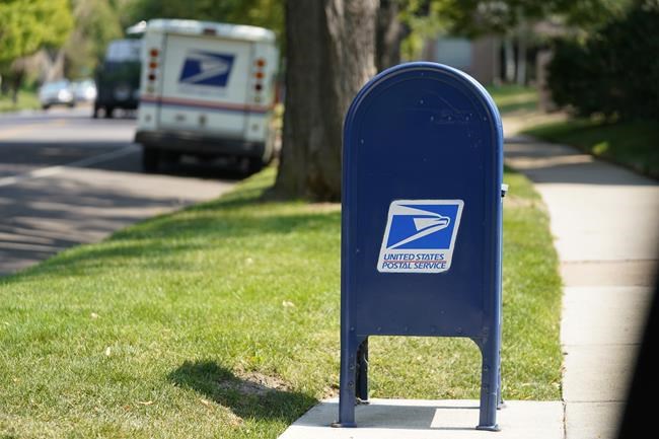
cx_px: 330
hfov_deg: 20.0
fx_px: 1867
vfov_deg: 13.4
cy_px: 220
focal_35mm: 102
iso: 200
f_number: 2.8
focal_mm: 102
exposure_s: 1/1000
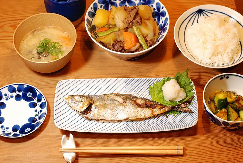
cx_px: 122
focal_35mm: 75
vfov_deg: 18.2
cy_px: 82
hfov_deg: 27.0
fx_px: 507
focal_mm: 50
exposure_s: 1/30
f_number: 6.3
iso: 1000
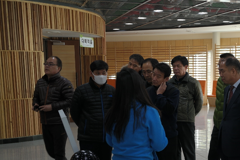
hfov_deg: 34.3
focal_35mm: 56
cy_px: 123
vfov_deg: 23.9
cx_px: 200
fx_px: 373
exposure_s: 1/40
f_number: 3.5
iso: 200
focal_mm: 20
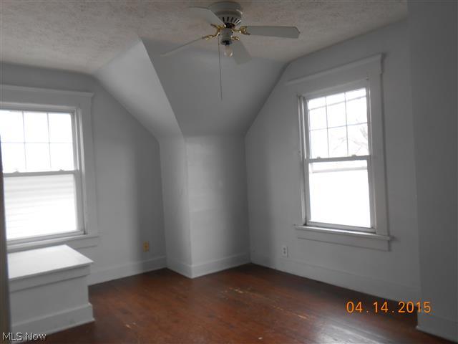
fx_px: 344
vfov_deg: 53.1
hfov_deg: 67.3
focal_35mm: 26
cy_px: 172
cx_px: 229
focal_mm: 4.6
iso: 125
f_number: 3.5
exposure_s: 1/30
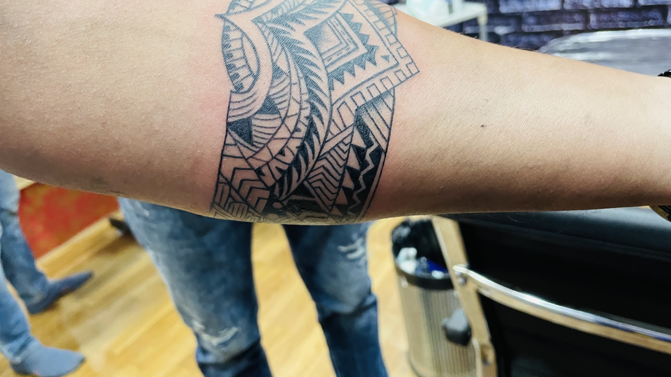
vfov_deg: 40.0
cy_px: 151
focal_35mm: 29
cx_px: 342
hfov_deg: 66.1
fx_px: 516
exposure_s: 1/50
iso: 250
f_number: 1.6
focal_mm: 4.2
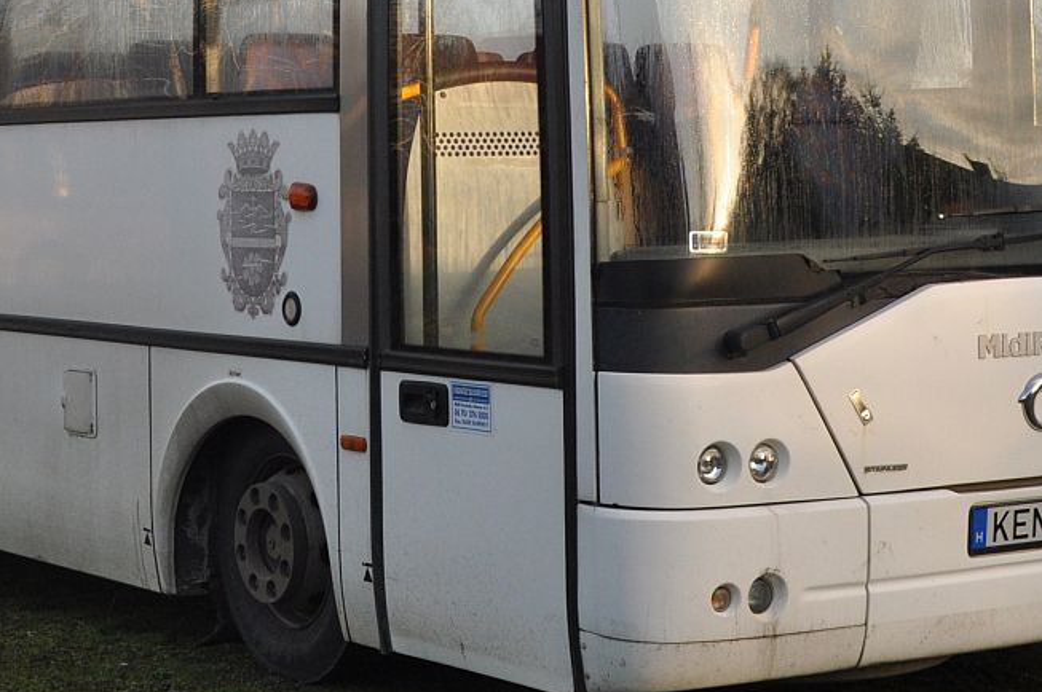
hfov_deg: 22.4
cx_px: 452
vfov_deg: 14.9
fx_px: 2631
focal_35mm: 91
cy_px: 129
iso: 720
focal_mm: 28
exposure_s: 1/1000
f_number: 4
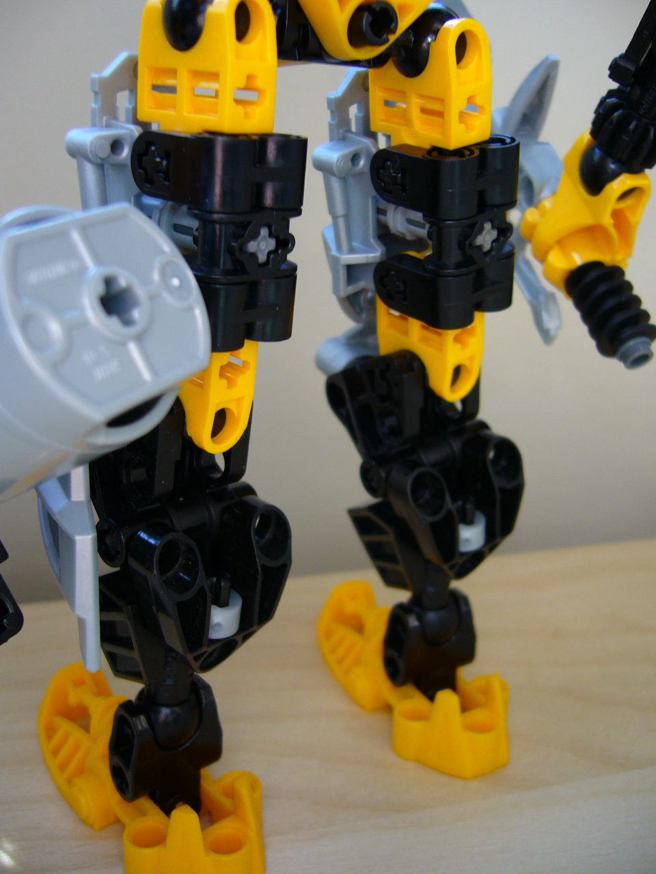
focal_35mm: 35
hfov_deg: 40.7
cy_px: 437
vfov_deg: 52.6
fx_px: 884
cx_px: 328
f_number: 2.8
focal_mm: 5.8
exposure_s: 1/50
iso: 100
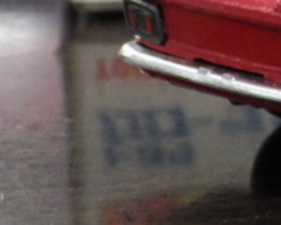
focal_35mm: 247
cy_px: -67
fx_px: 2054
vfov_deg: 6.2
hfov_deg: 7.6
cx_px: 479
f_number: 4.2
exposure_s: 1/25
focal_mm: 12.8
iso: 800
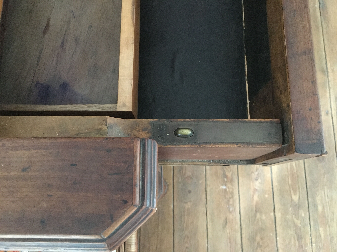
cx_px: 168
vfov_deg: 48.2
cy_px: 126
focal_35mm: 29
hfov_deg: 61.7
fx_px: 282
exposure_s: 1/17
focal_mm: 4.15
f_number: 2.2
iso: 320
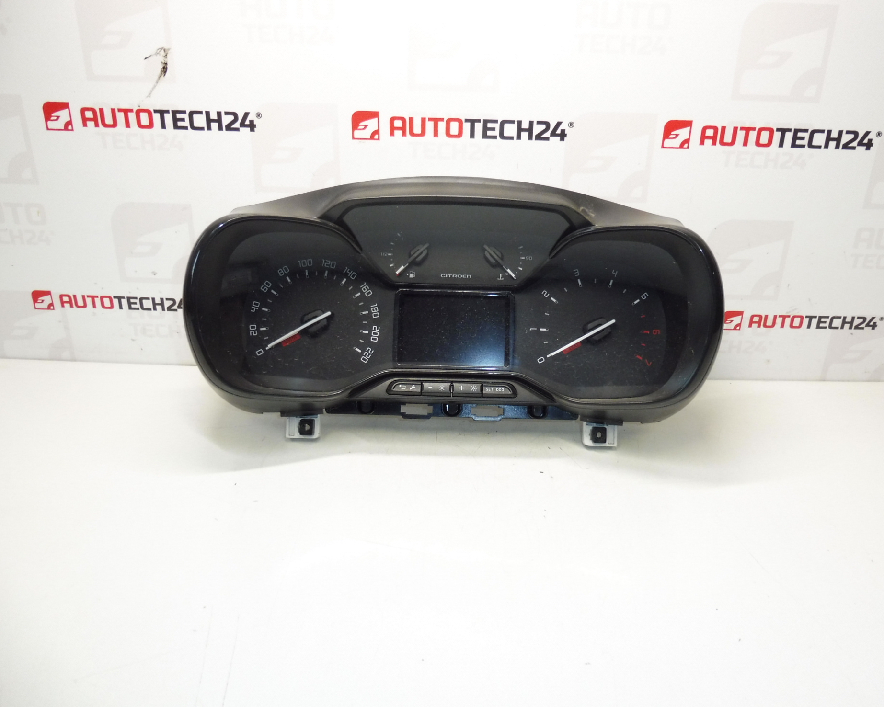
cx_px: 461
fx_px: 680
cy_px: 349
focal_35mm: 26
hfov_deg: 66.0
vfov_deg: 54.9
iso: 200
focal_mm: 4.3
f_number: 3.5
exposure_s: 1/60
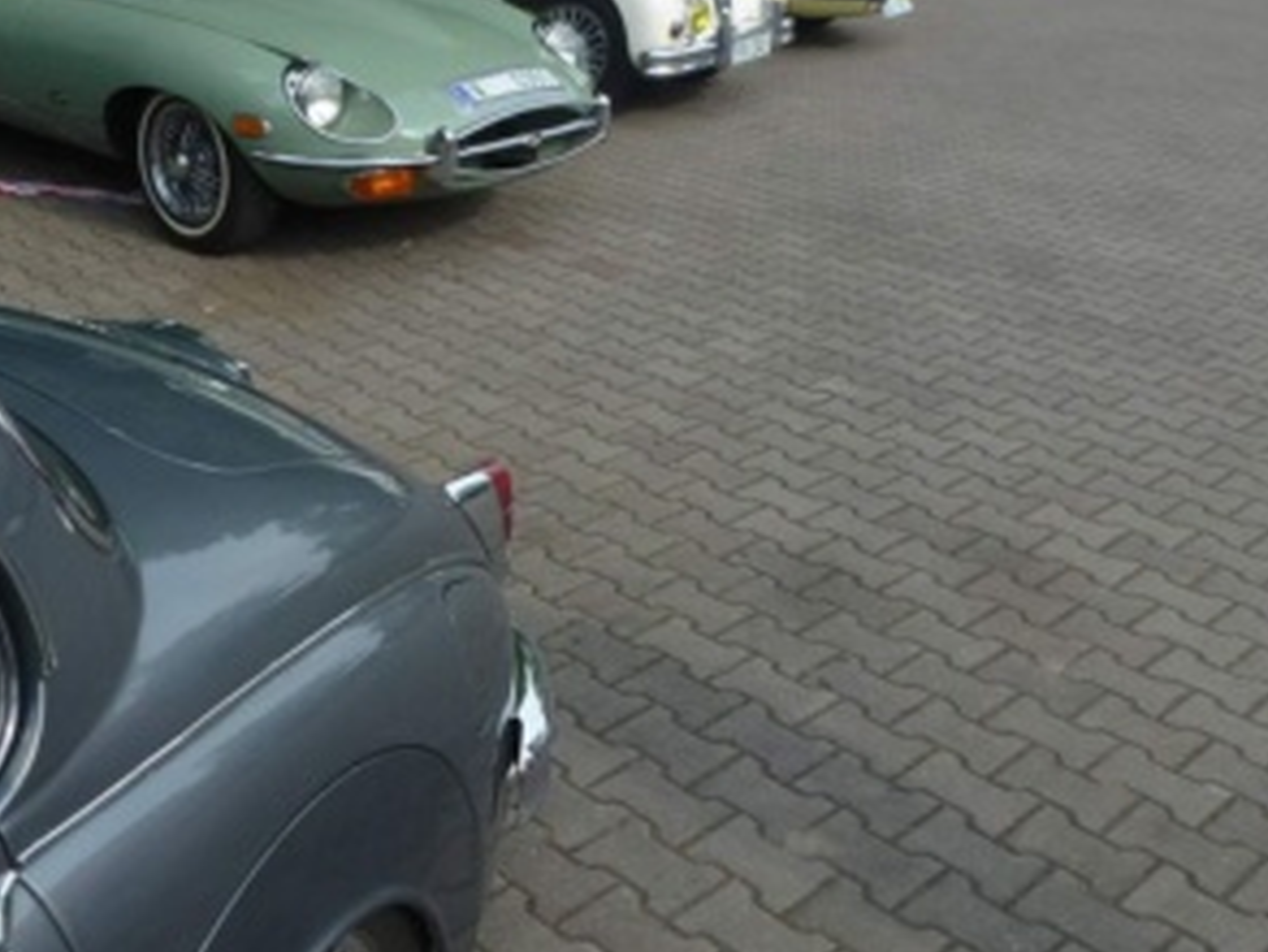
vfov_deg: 35.0
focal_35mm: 41
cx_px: 346
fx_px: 1502
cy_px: 353
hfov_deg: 44.5
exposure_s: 1/400
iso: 100
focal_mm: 4.3
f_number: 4
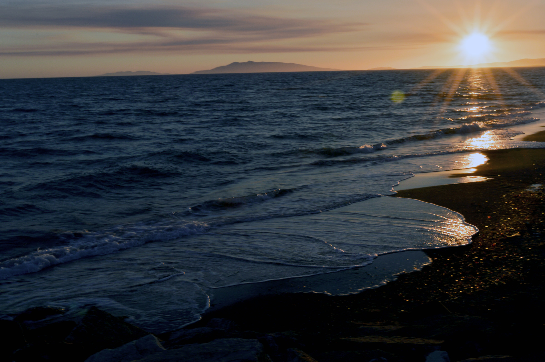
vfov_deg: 26.4
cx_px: 272
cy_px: 181
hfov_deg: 38.9
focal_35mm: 51
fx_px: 771
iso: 100
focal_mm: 34
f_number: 29
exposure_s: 1/20
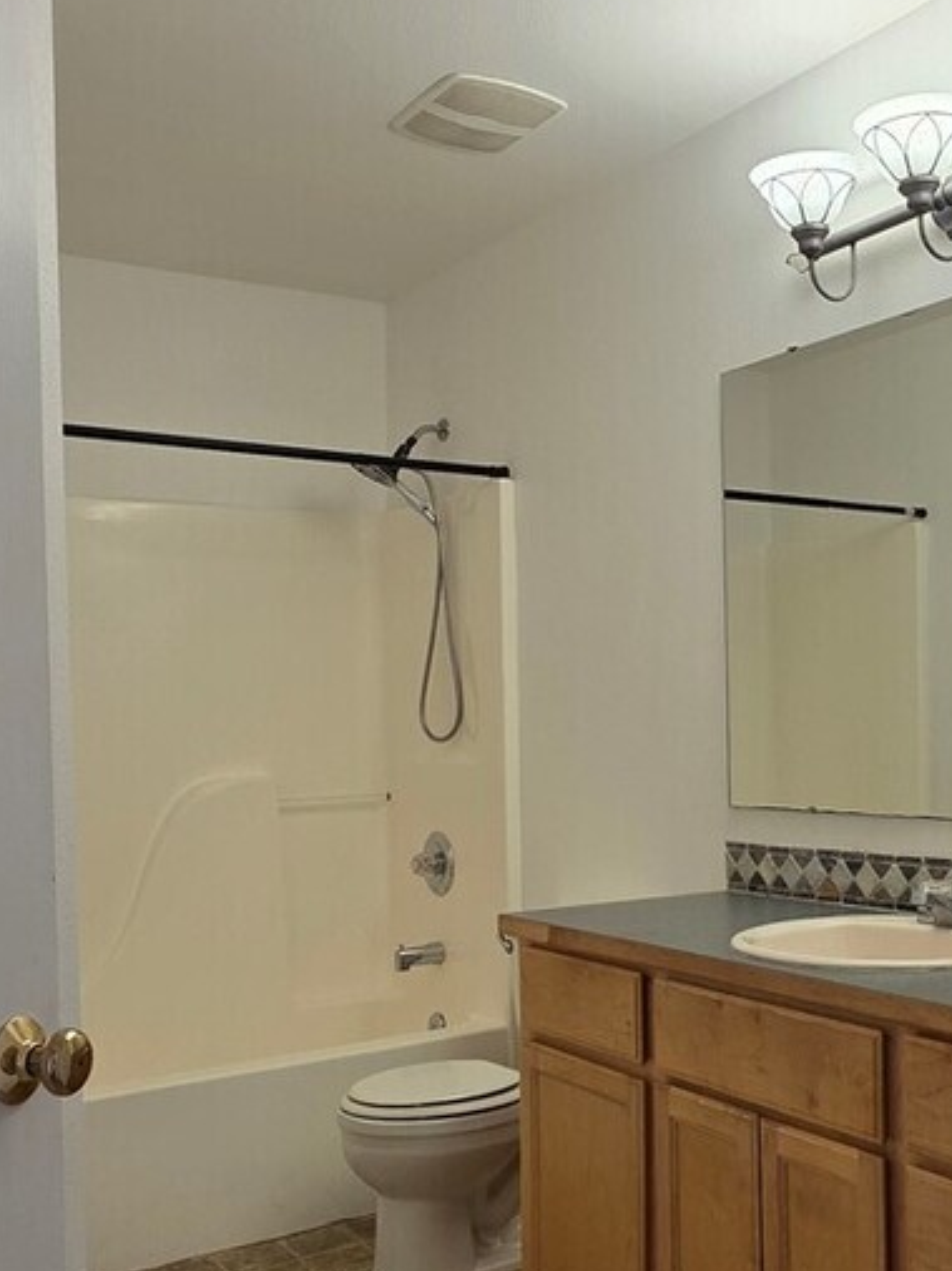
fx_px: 1358
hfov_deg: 38.3
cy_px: 723
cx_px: 618
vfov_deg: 50.0
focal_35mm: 37
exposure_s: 1/120
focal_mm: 2.2
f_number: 1.9
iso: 100
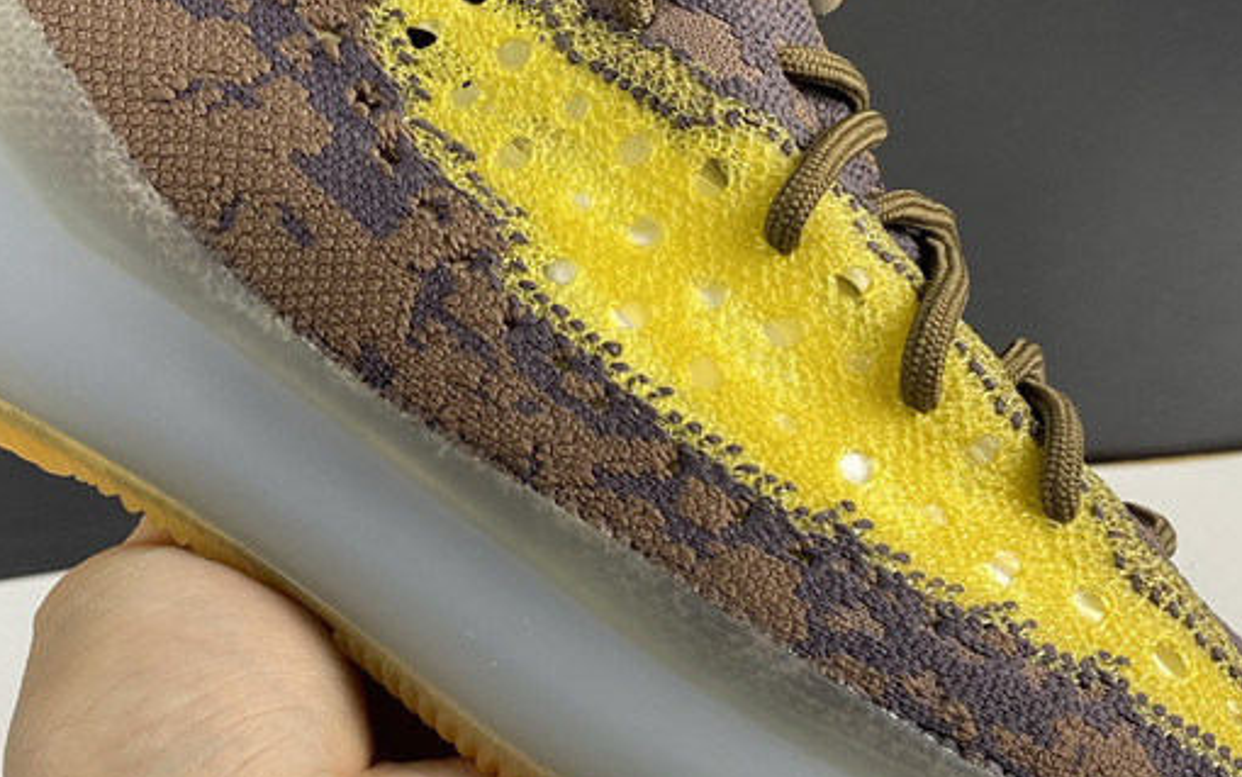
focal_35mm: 54
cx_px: 565
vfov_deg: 24.0
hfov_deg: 37.5
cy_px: 360
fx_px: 1828
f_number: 1.8
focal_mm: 4.25
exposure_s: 1/100
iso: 80
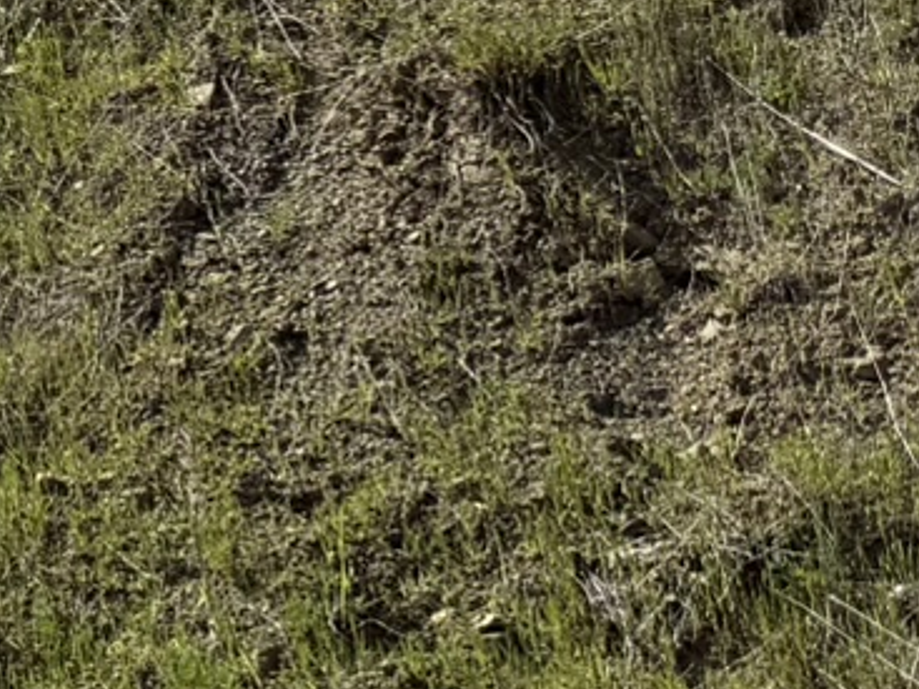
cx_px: -1578
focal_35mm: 134
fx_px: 3556
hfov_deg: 11.1
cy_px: -18
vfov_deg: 10.9
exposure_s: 1/9091
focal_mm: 6.76
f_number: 1.78
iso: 80
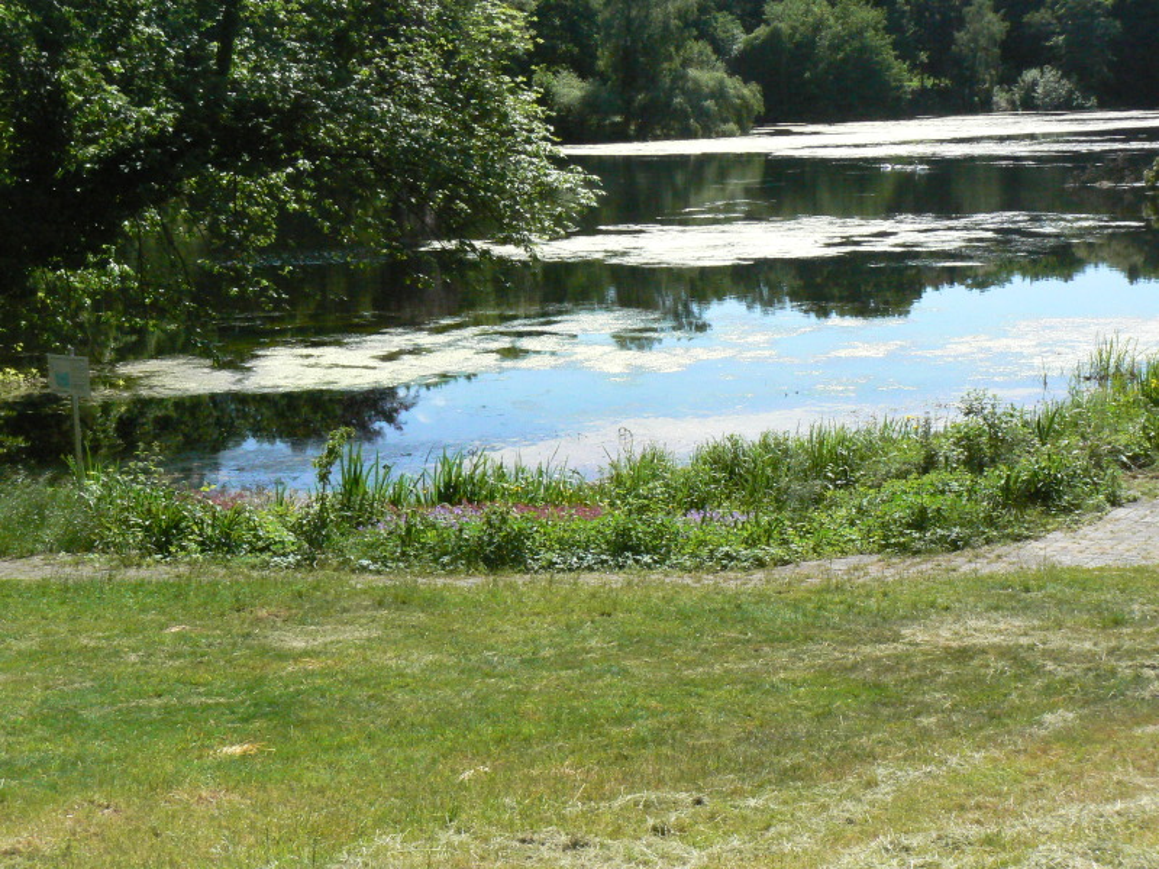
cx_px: 580
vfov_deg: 26.6
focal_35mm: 55
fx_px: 1841
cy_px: 434
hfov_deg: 34.9
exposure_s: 1/800
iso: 400
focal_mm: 9.2
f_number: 8
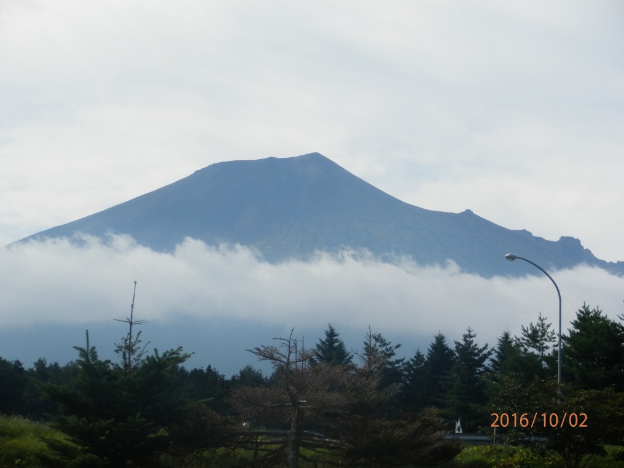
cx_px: 311
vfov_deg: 11.9
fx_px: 2253
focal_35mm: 125
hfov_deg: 15.8
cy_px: 235
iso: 80
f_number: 5.7
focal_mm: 21.9
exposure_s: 1/640
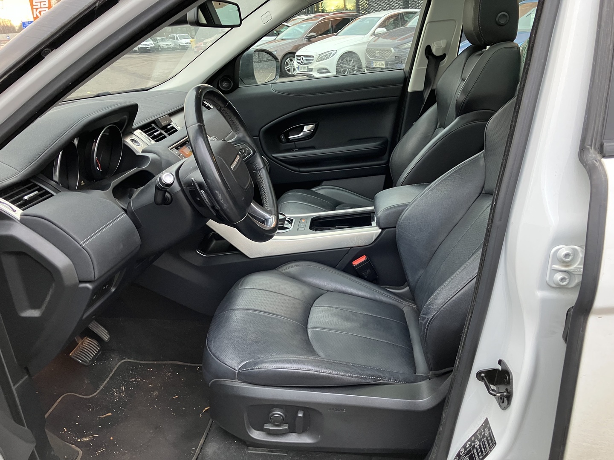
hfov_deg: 63.4
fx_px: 497
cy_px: 230
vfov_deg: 49.7
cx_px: 307
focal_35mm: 28
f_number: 1.8
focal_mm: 3.99
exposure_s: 1/60
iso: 160
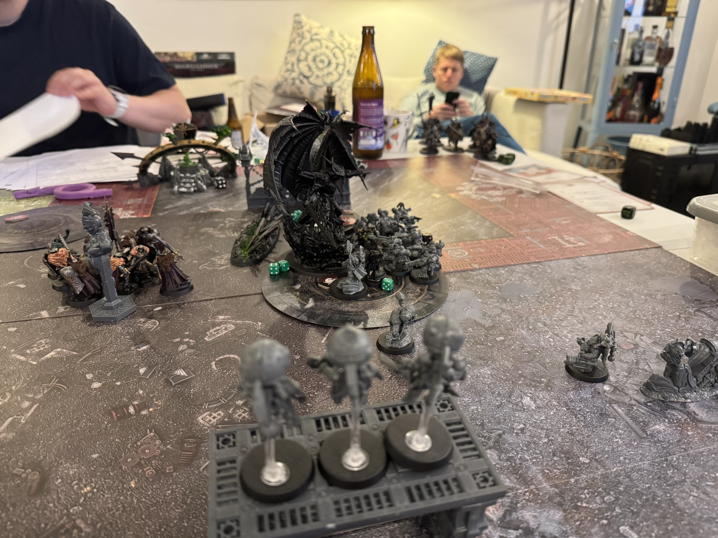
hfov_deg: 71.6
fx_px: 498
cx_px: 359
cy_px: 269
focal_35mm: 24
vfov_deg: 56.8
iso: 640
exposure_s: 1/50
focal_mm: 6.76
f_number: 1.78
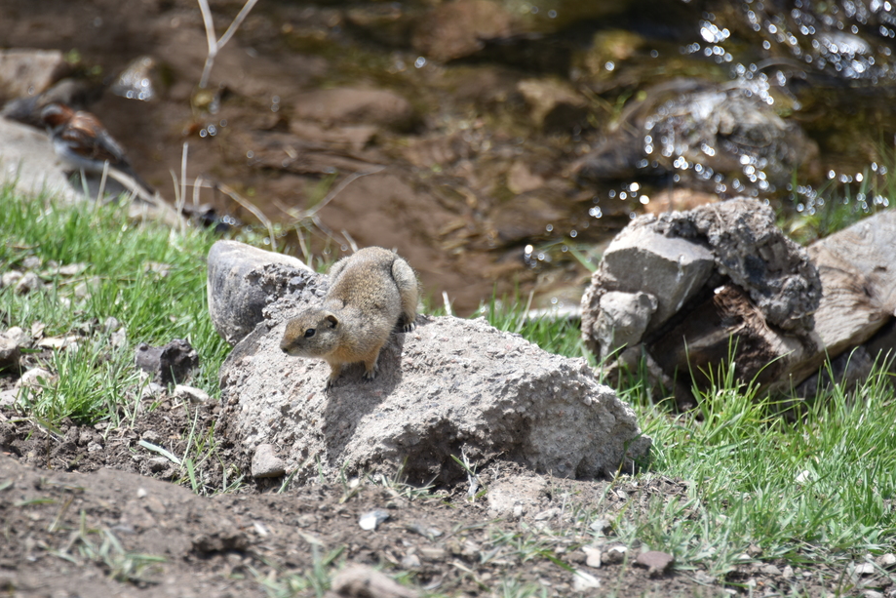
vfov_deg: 3.3
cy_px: 215
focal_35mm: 418
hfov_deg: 4.9
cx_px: 404
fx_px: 10404
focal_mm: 300
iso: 180
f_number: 5.6
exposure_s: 1/640
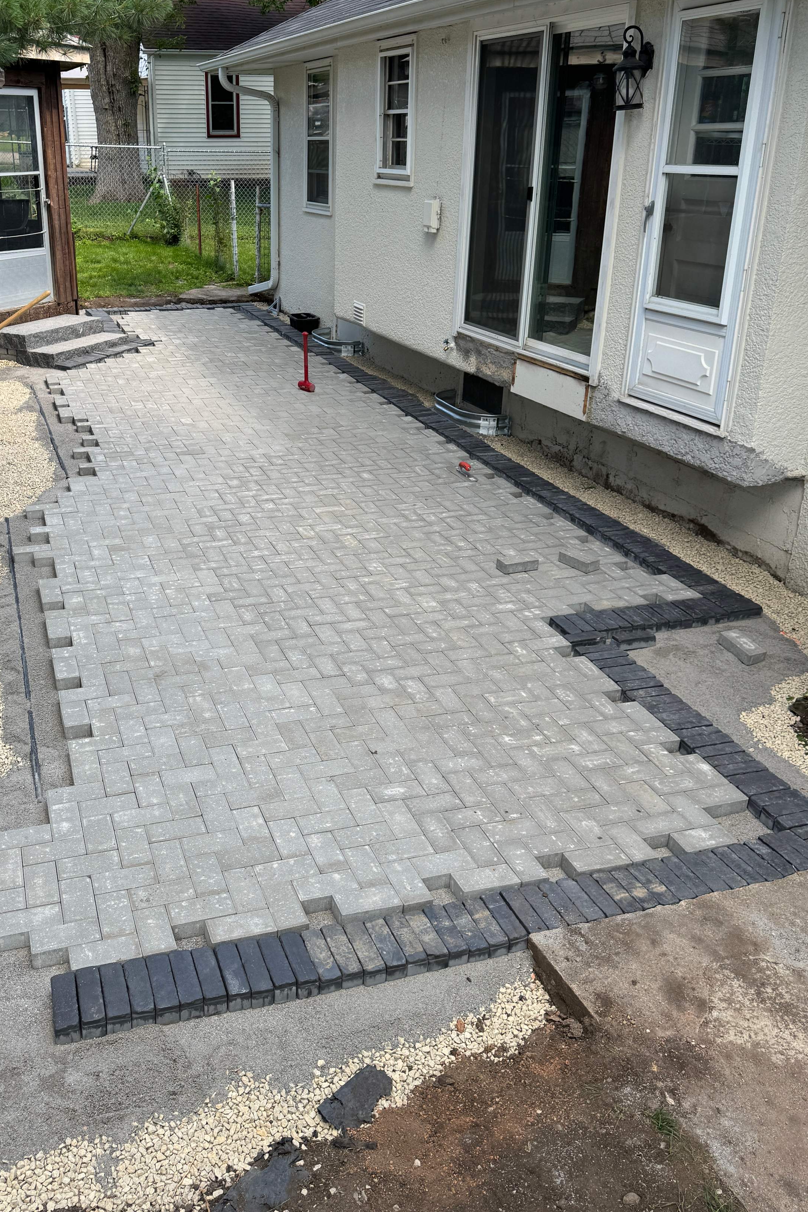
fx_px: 1044
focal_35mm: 31
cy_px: 570
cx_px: 282
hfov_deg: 41.9
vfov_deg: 60.2
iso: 80
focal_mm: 6.76
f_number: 1.78
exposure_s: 1/651
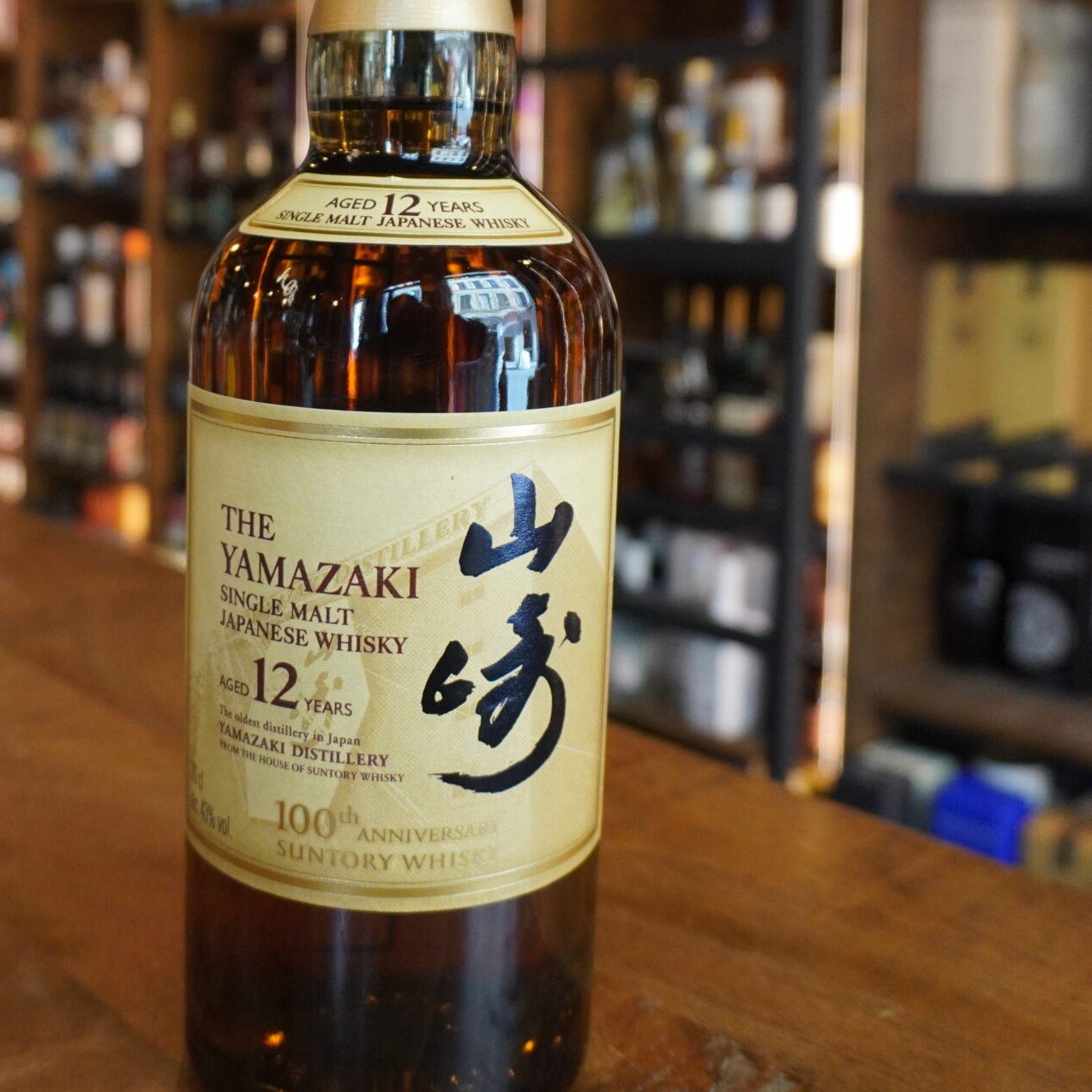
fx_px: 1463
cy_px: 289
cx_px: 411
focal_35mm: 41
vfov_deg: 39.9
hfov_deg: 40.6
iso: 1250
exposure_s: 1/160
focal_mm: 16
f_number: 4
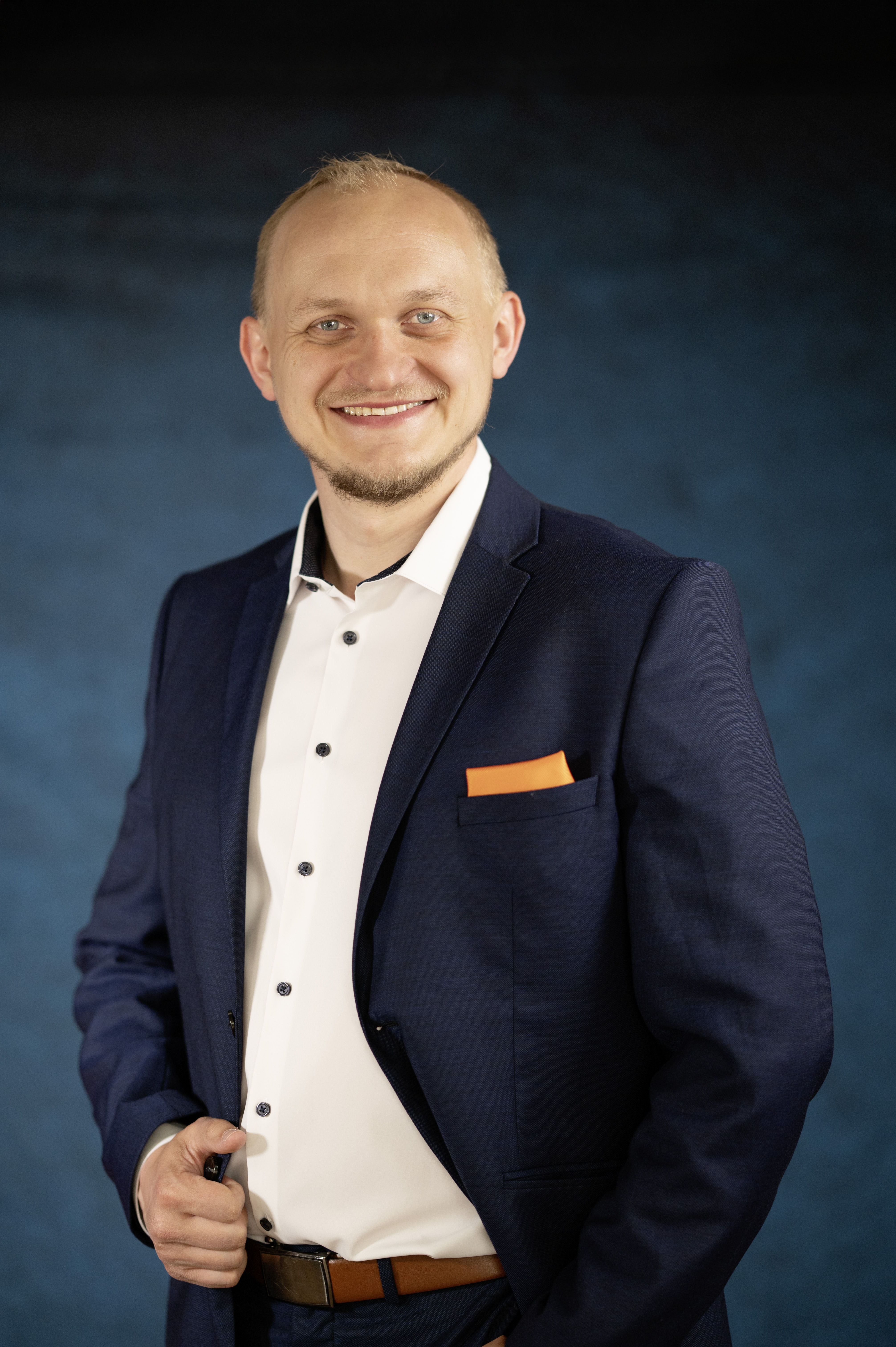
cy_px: 674
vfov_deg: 19.5
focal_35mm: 105
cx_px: 448
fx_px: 3925
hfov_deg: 13.0
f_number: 2
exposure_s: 1/200
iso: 800
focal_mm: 105
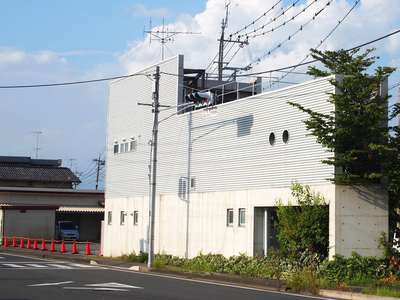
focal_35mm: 83
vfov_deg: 17.8
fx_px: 959
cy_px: 119
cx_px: 271
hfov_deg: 23.4
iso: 200
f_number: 11
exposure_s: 1/400
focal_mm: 29
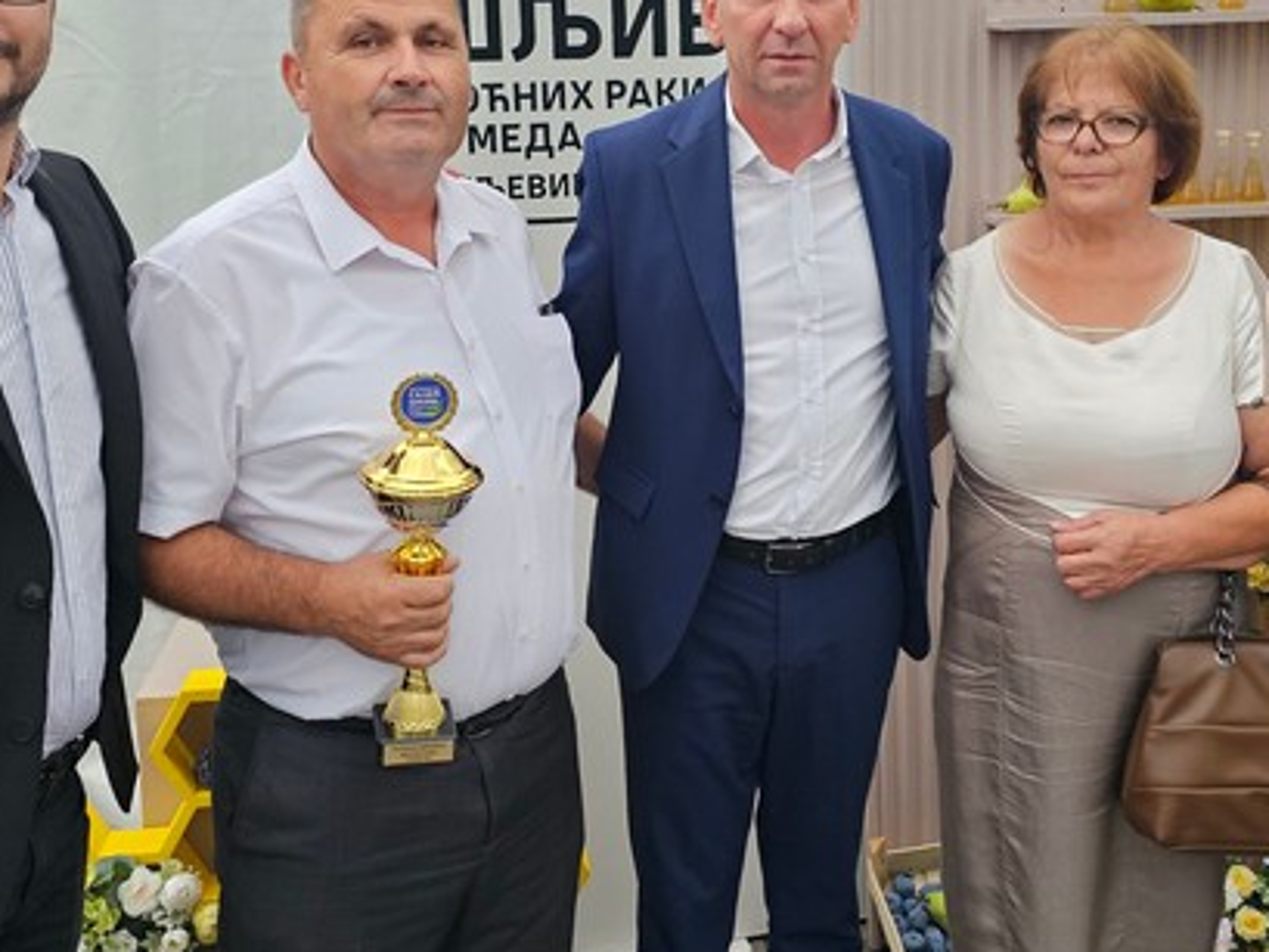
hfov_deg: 42.0
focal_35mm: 45
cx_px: 723
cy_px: 329
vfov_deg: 32.0
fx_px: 1650
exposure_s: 1/200
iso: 800
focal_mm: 6.3
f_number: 1.7
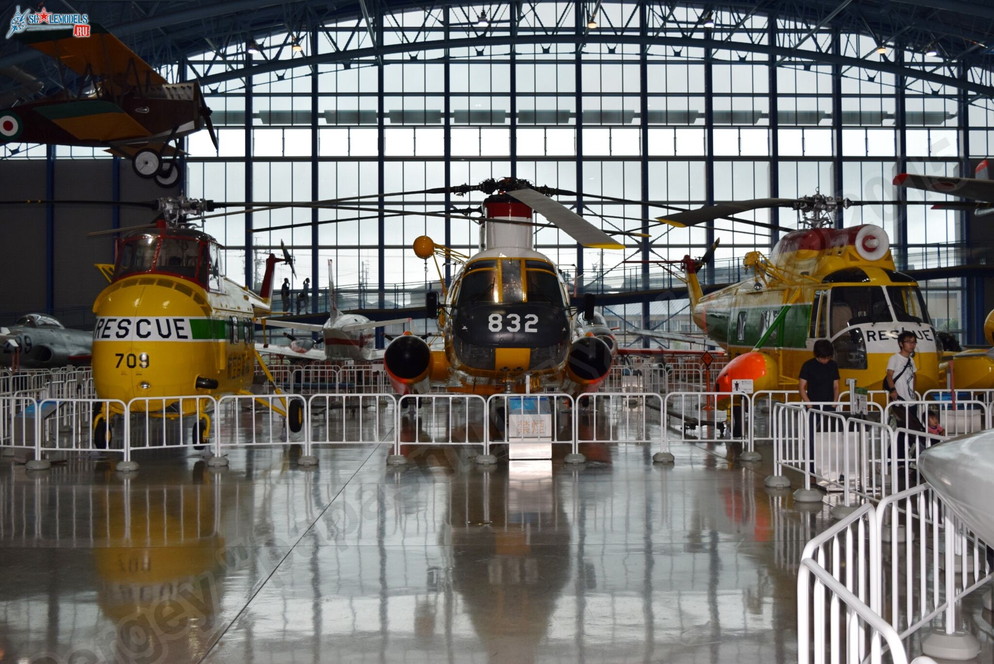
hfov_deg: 46.4
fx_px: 1160
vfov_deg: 31.9
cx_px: 497
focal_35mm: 42
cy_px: 332
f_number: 5.6
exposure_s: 1/125
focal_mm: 28
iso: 450
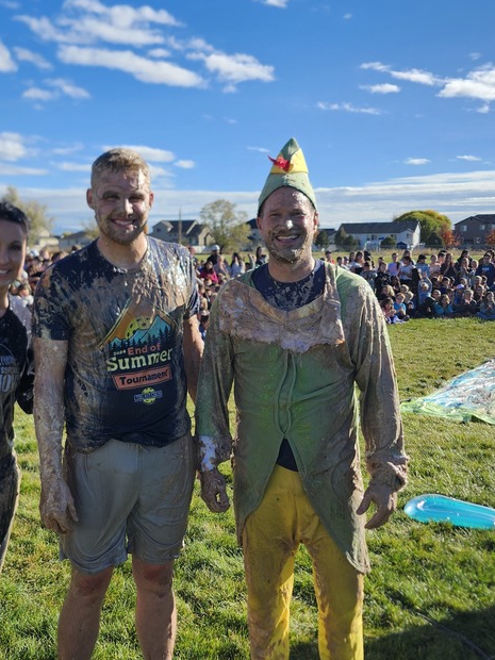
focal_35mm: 38
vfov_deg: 49.0
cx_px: 149
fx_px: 725
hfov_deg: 37.1
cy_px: 320
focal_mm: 5.54
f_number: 1.8
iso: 25
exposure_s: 1/1513
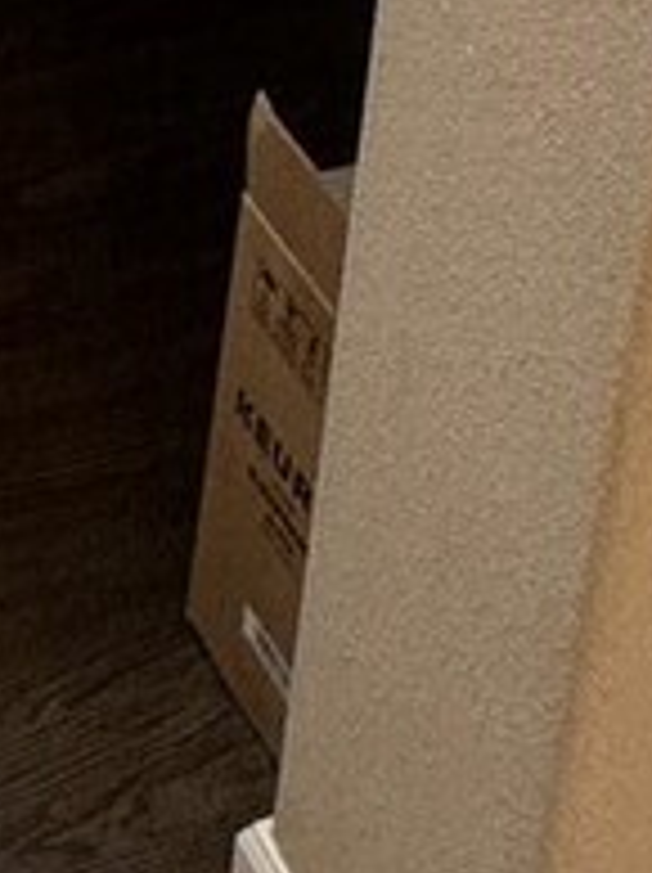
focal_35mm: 104
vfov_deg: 14.7
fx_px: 2618
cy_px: -990
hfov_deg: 13.4
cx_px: -342
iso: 200
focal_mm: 2.22
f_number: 2.2
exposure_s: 1/120
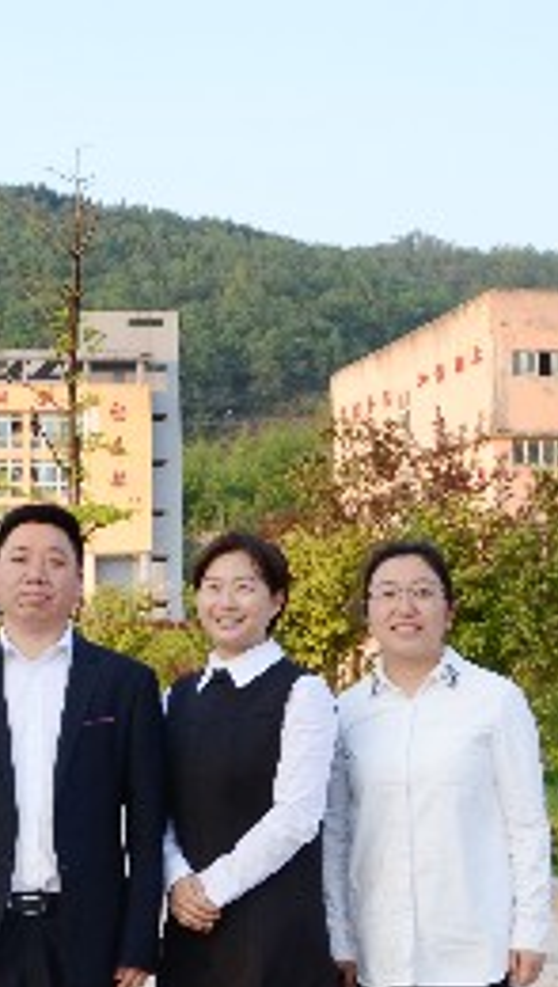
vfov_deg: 31.9
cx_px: -266
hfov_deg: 16.9
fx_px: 1703
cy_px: 689
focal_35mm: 65
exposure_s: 1/40
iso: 200
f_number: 10
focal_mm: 18
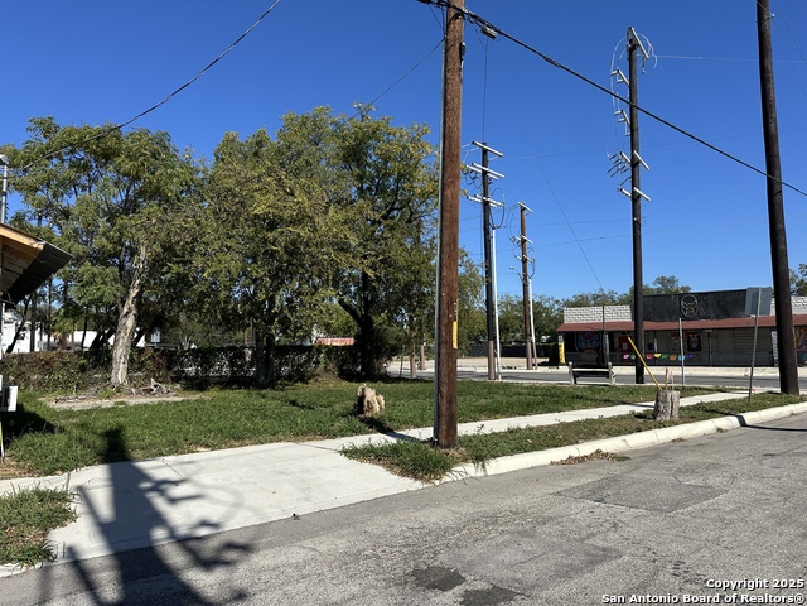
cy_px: 303
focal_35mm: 24
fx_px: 560
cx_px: 404
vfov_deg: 56.8
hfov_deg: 71.6
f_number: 1.78
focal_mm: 6.86
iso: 80
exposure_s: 1/5848
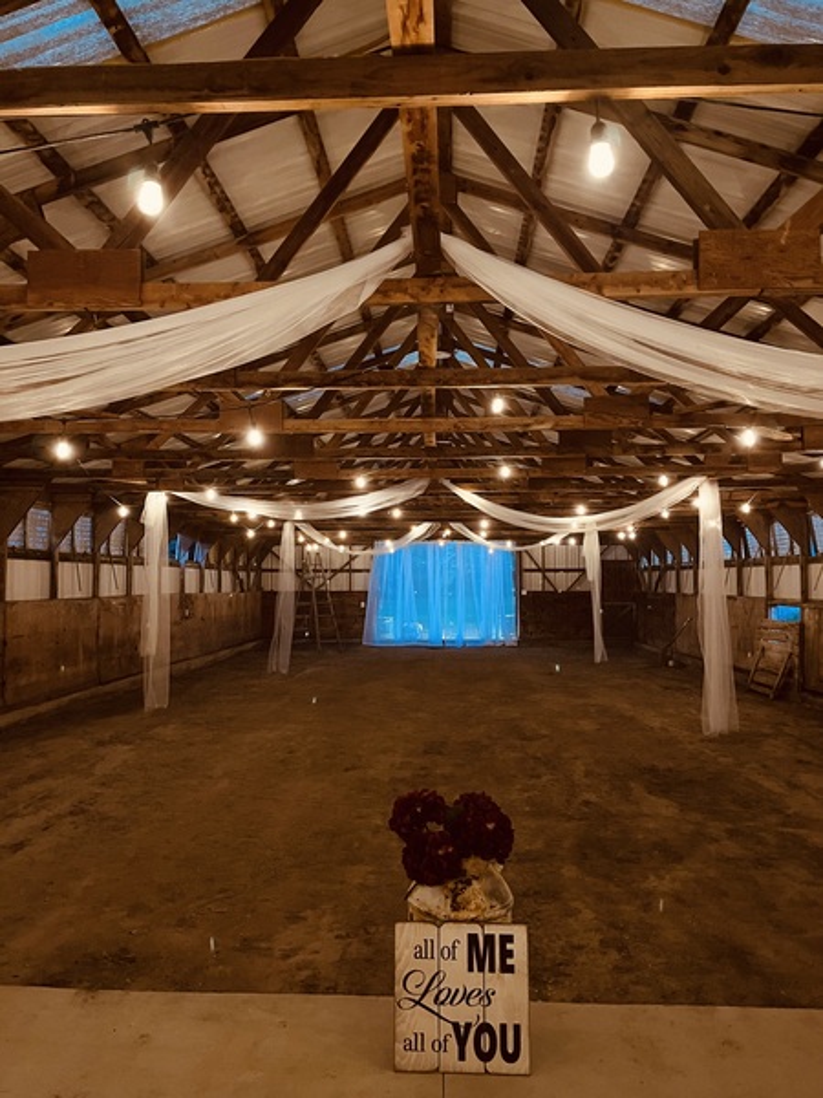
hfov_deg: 53.1
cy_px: 549
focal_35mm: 26
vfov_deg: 67.3
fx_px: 824
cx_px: 412
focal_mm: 5.1
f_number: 1.6
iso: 1000
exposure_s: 1/30
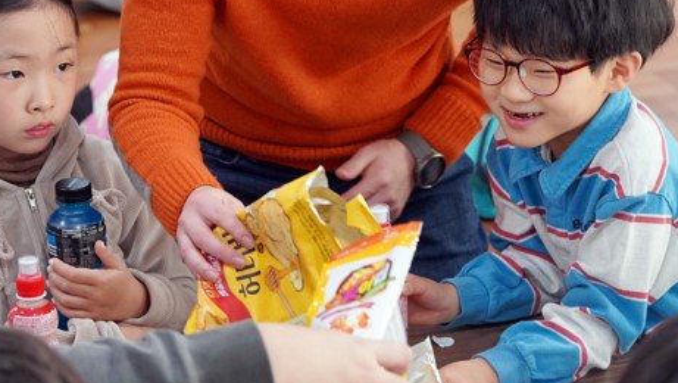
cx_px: 235
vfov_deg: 8.5
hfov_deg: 15.0
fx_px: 2572
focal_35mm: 143
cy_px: 268
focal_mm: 70
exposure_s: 1/160
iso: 2000
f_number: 4
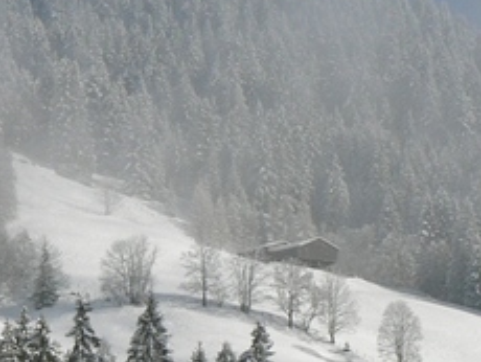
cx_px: 644
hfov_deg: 3.4
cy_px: 395
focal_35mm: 584
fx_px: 8123
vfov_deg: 2.5
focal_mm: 28
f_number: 5
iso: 80
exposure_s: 1/800
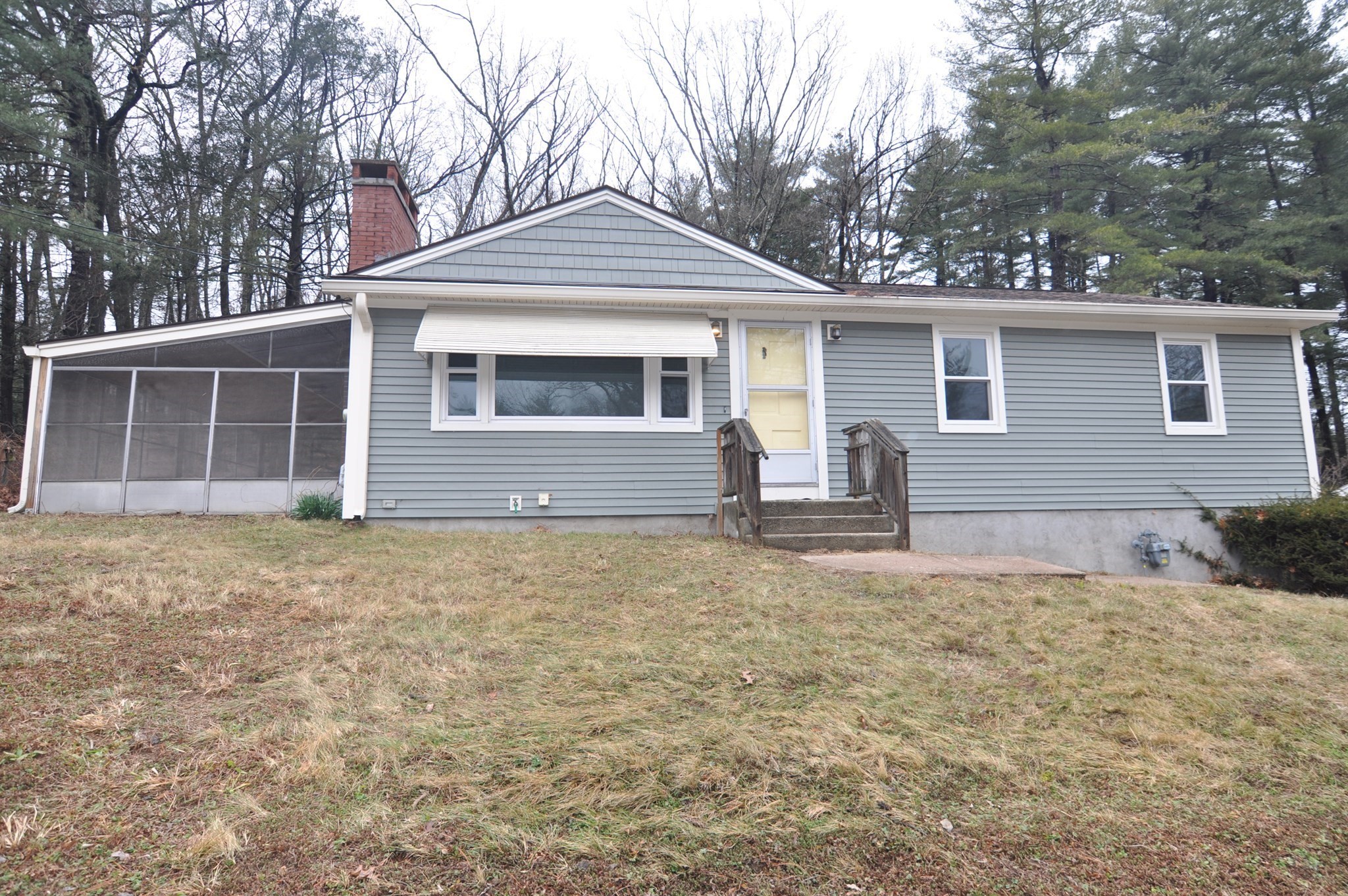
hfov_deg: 85.5
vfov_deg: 63.1
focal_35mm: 20
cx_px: 674
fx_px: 729
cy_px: 448
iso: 200
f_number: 7.1
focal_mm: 13
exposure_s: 1/200
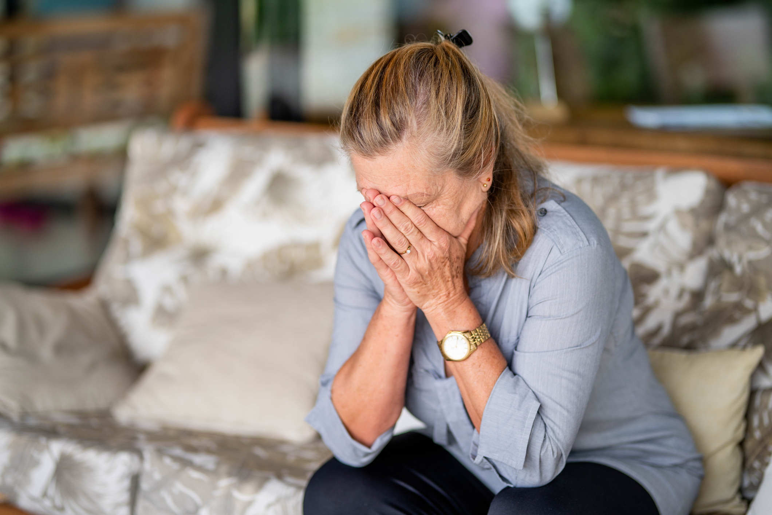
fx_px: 1823
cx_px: 386
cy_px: 258
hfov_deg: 23.9
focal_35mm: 85
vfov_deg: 16.1
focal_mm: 85
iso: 100
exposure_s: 1/500
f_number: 1.6
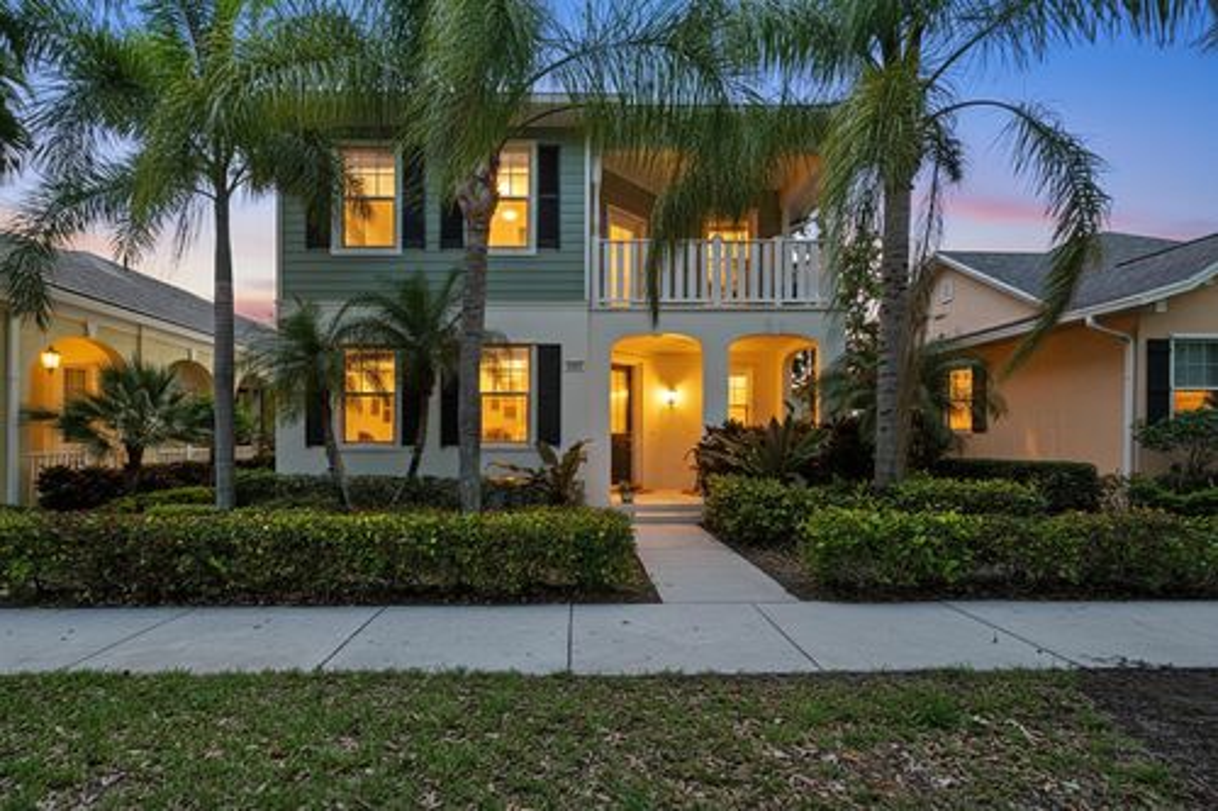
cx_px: 609
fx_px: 507
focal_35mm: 15
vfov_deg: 77.3
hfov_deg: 100.4
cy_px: 406
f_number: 11
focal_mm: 10
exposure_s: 1/160
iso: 100
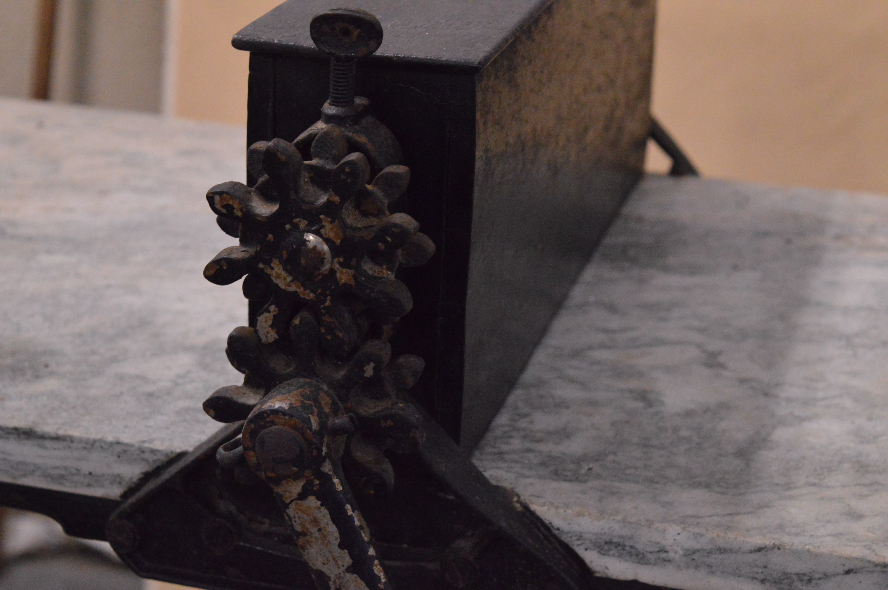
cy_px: 295
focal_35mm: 82
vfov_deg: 16.5
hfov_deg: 24.6
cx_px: 444
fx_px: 2033
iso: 6400
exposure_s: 1/80
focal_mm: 55
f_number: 6.3
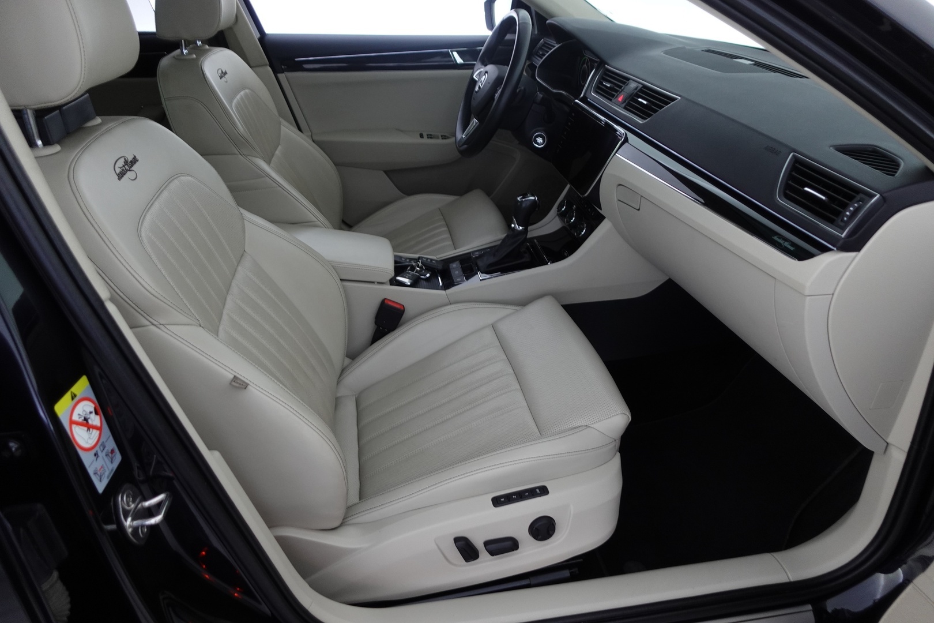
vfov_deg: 53.1
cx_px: 467
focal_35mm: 24
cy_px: 312
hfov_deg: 73.7
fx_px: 623
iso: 400
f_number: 1.8
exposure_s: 1/30
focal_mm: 9.4
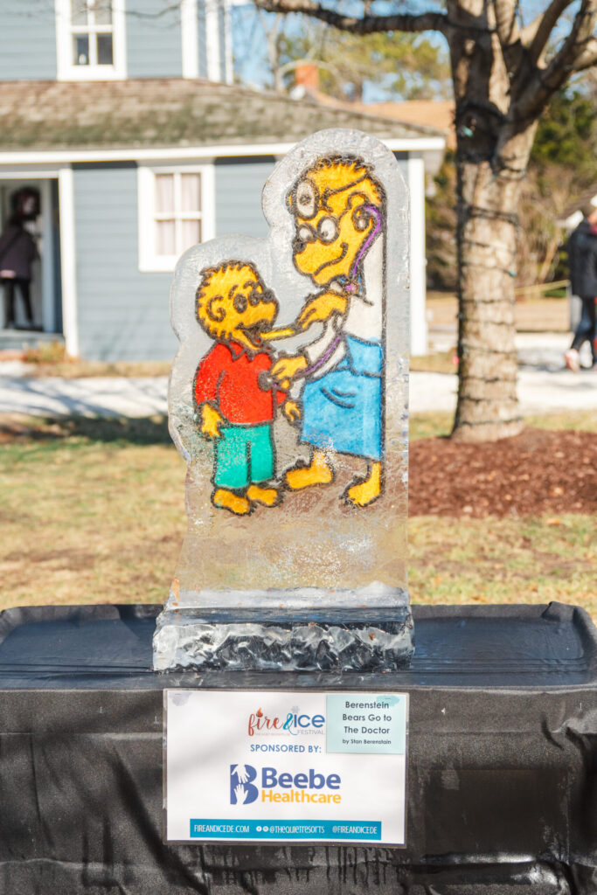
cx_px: 298
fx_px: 1666
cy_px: 448
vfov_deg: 30.1
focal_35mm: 67
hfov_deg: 20.3
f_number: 2.8
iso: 320
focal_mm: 45
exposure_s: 1/8000
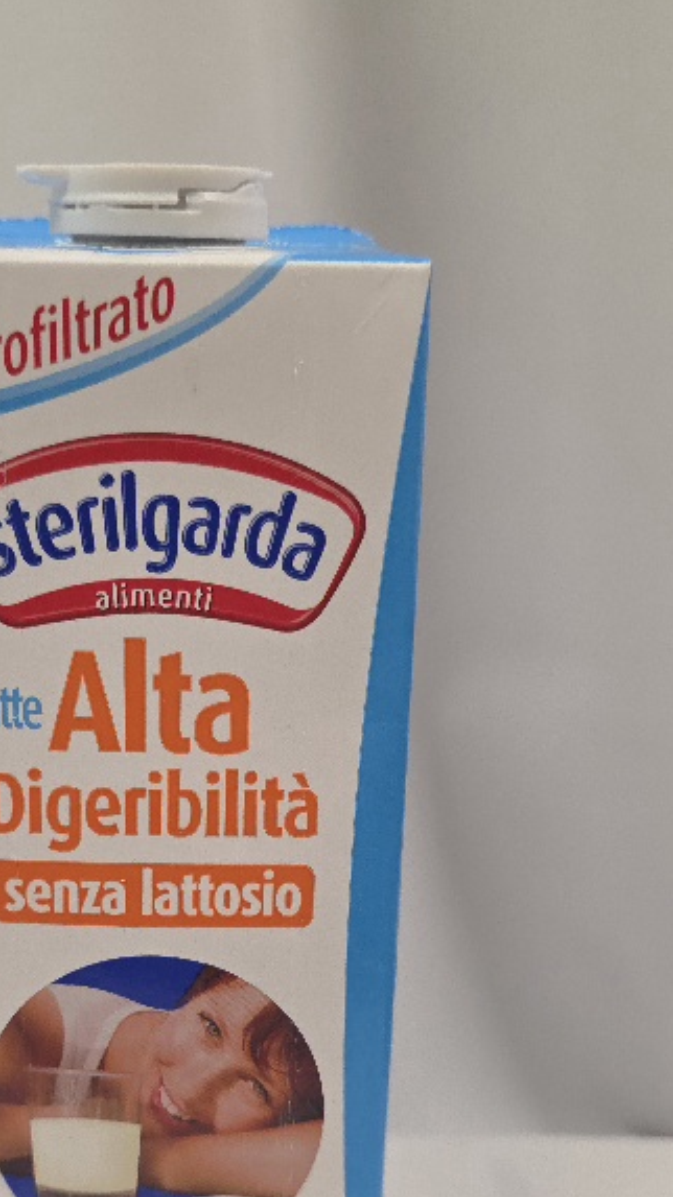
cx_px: 188
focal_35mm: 35
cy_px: 806
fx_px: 1111
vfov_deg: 55.4
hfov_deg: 33.2
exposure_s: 1/101
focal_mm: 6.3
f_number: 1.7
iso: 400
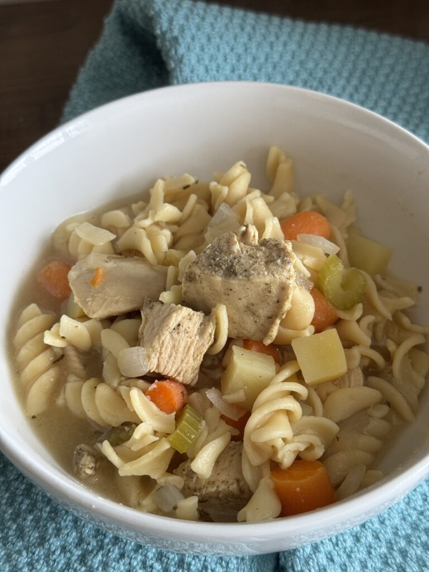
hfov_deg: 30.3
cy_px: 286
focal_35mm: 48
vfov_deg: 39.7
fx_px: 793
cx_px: 214
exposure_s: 1/60
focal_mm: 6.76
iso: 125
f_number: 1.78
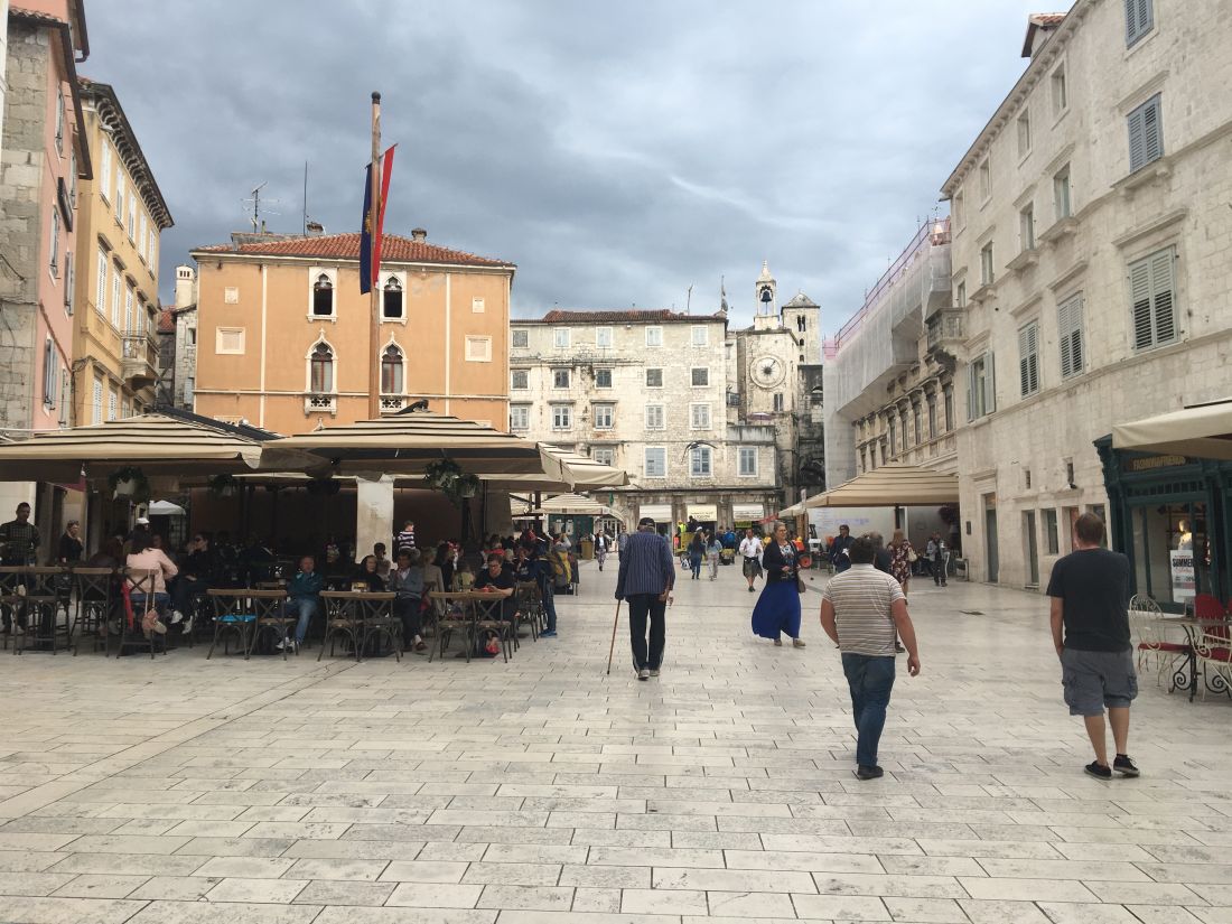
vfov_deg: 48.2
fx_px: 1032
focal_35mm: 29
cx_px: 616
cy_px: 462
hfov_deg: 61.7
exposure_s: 1/630
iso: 25
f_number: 2.2
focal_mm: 4.15
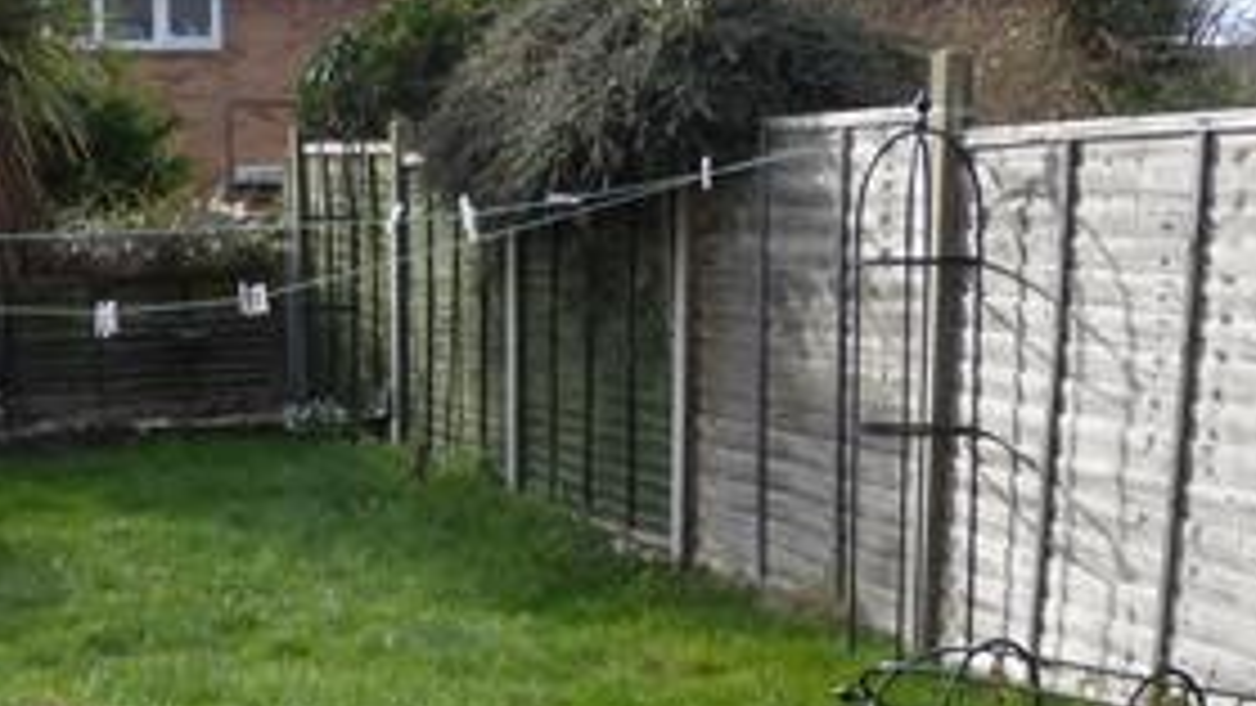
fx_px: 1998
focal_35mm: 60
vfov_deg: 19.6
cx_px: 356
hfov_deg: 34.3
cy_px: 661
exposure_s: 1/250
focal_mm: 4.3
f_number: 4
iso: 100
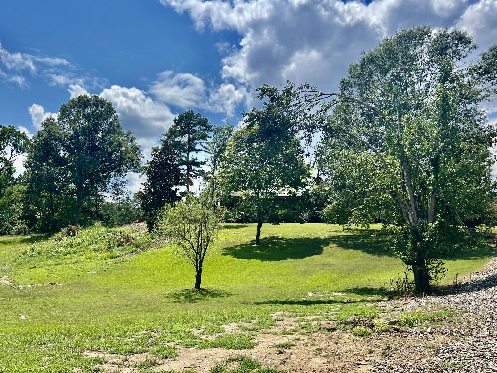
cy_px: 226
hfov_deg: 54.8
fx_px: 474
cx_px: 192
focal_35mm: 33
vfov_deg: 42.7
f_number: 1.5
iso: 50
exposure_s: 1/5587
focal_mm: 5.7
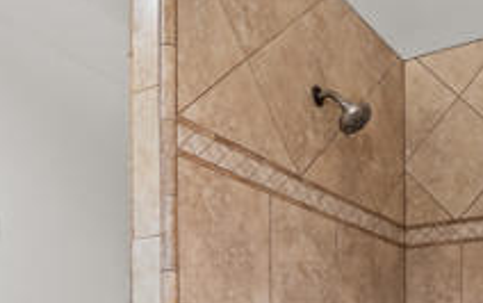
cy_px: 370
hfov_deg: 43.7
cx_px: 396
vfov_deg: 26.4
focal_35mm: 43
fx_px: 567
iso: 250
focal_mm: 14
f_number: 9
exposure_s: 1/5
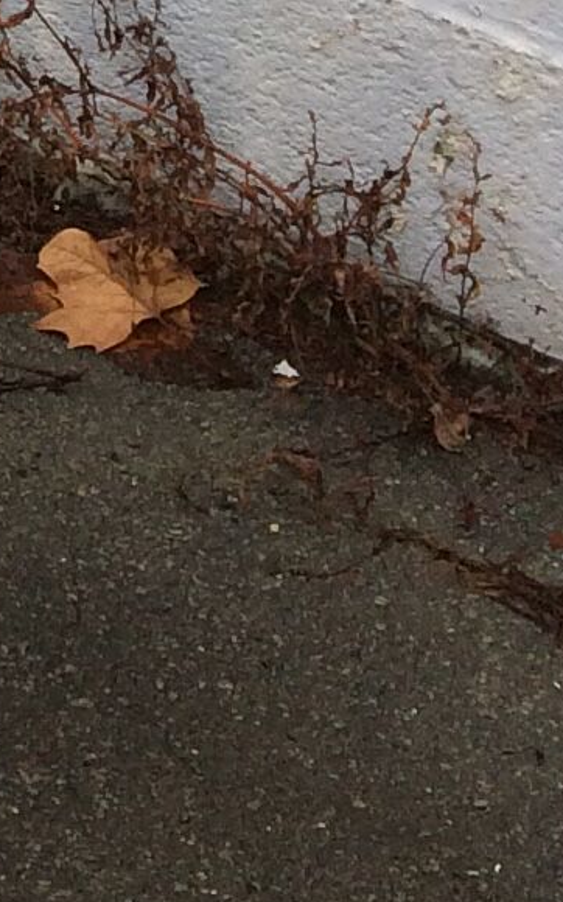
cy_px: -848
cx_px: -1280
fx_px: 4251
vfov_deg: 11.1
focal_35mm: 173
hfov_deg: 6.7
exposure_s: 1/100
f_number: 2.2
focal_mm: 4.15
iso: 50
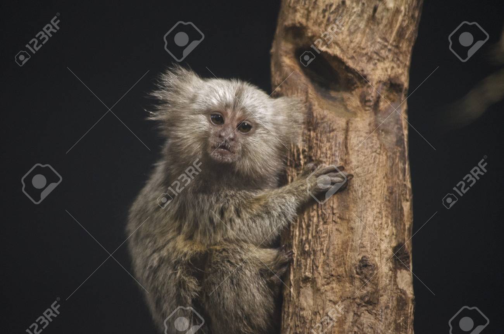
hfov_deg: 4.6
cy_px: 167
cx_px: 252
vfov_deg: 3.0
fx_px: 6287
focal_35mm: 450
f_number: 5.6
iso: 1600
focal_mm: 300
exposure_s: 1/250
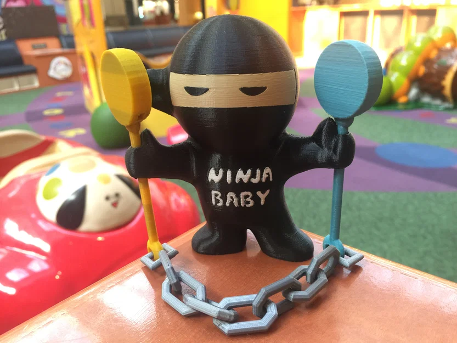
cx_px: 228
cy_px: 172
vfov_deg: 48.2
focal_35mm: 29
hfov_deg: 61.7
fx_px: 383
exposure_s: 1/15
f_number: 2.2
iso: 64
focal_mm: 4.15
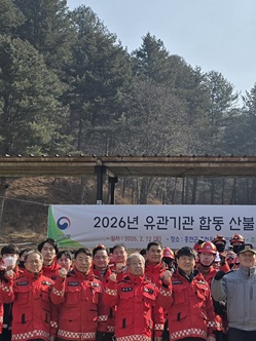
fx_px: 444
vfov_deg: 41.2
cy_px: 244
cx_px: 175
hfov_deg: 31.9
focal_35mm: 45
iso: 12
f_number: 1.7
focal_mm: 6.3
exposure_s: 1/1429
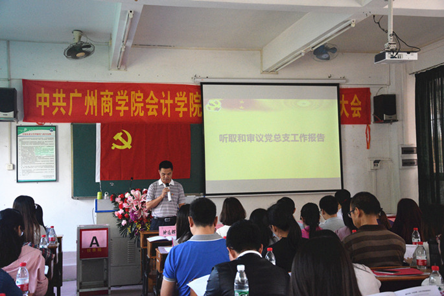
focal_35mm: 45
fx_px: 555
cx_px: 222
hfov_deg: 43.6
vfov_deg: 29.8
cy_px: 148
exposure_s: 1/500
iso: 3200
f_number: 4.2
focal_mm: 30
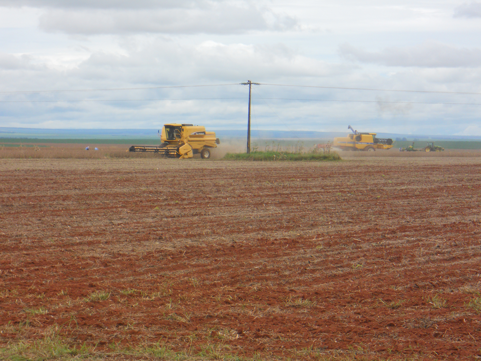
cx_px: 240
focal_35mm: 140
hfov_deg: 14.1
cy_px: 180
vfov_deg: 10.6
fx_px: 1945
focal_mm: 25
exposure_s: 1/500
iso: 125
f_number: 6.6
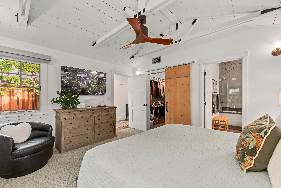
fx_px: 109
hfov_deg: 104.2
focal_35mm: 14
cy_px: 94
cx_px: 140
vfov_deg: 81.3
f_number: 2.8
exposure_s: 1/1.67
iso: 400
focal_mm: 14
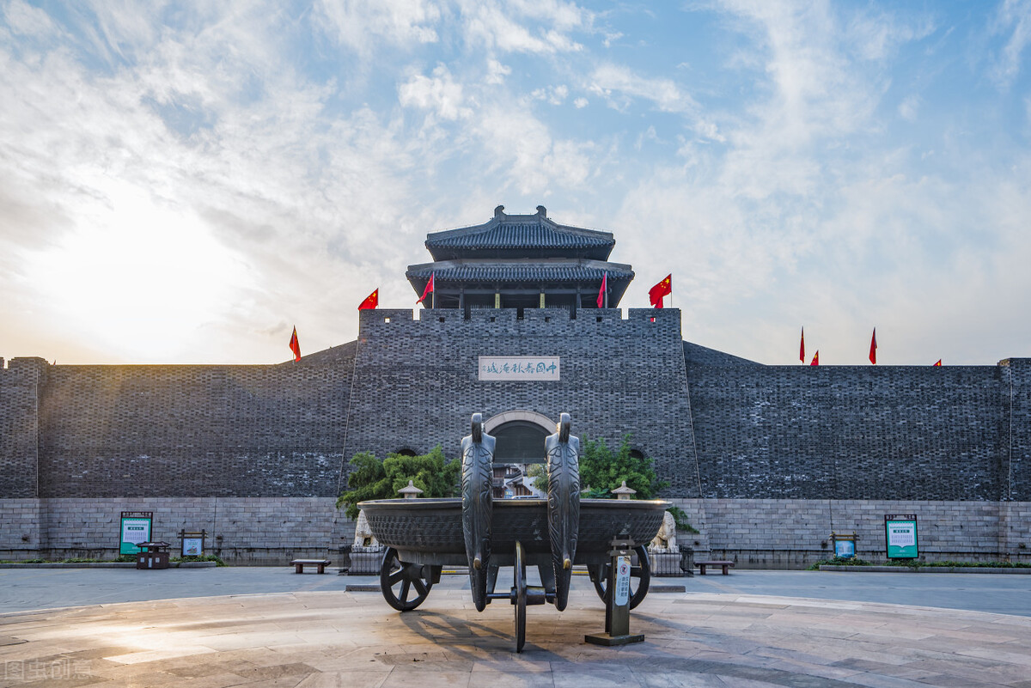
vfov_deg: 43.6
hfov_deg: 61.9
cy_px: 344
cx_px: 516
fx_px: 859
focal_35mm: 30
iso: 100
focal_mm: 30
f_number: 11
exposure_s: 1/60
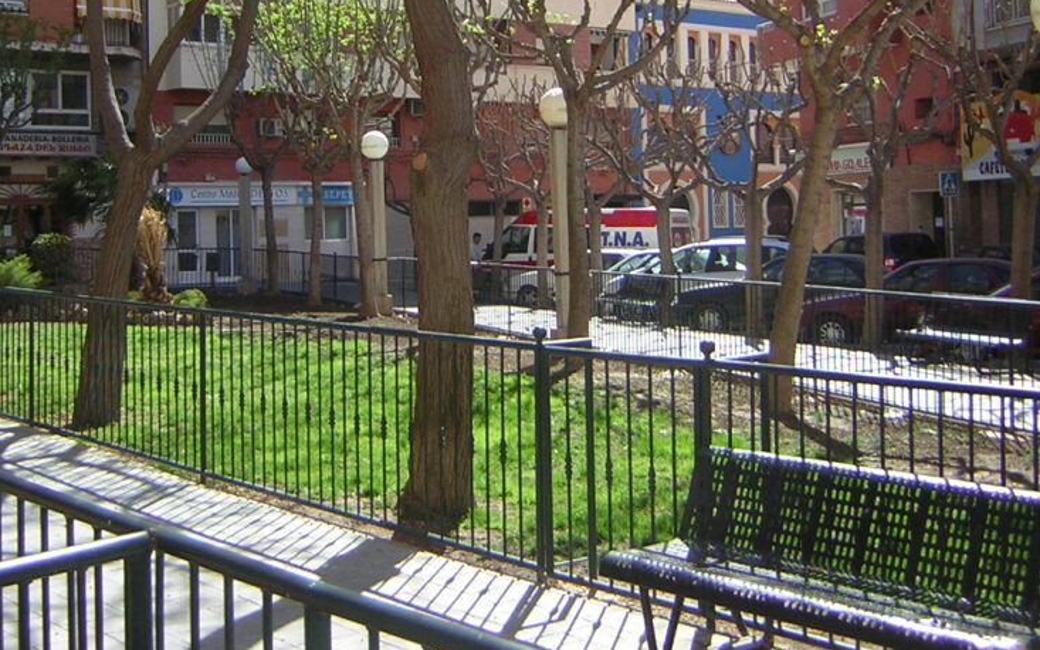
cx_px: 497
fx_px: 1417
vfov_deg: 25.6
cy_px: 187
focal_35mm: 50
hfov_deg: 40.3
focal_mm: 4.7
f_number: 2.6
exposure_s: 1/475
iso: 50
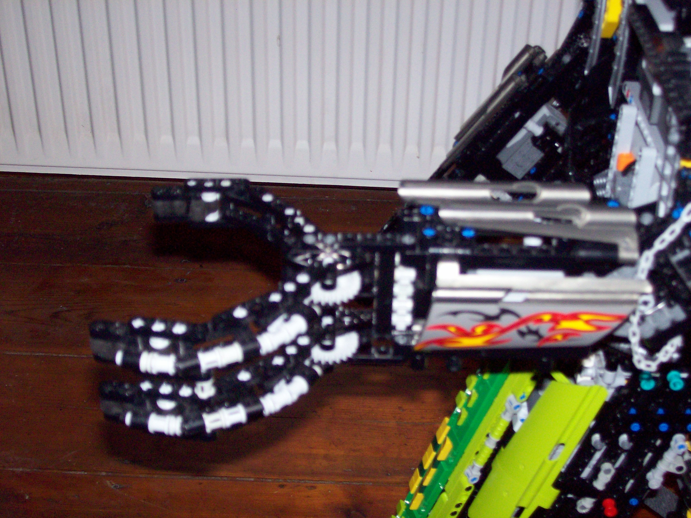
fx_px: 1117
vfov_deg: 26.1
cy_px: 259
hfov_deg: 34.4
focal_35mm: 56
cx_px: 346
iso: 140
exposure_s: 1/83.6
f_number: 3.4
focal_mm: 9.4
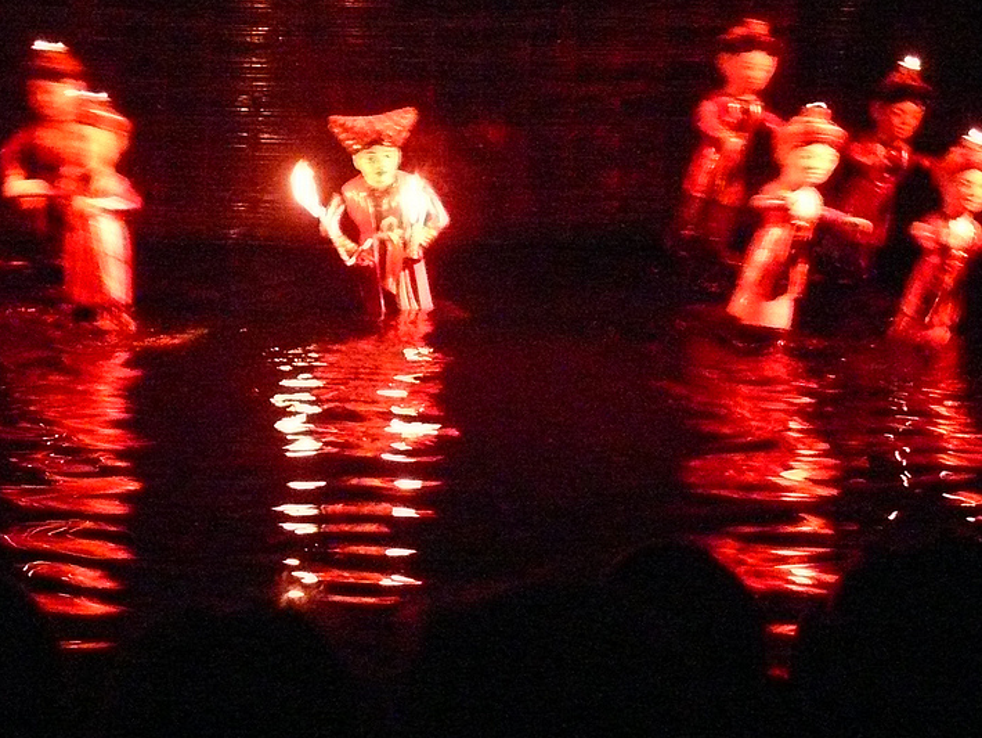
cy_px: 276
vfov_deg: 5.5
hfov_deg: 7.3
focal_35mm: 271
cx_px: 470
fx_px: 7690
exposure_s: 1/15
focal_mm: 27.9
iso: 800
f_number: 3.6
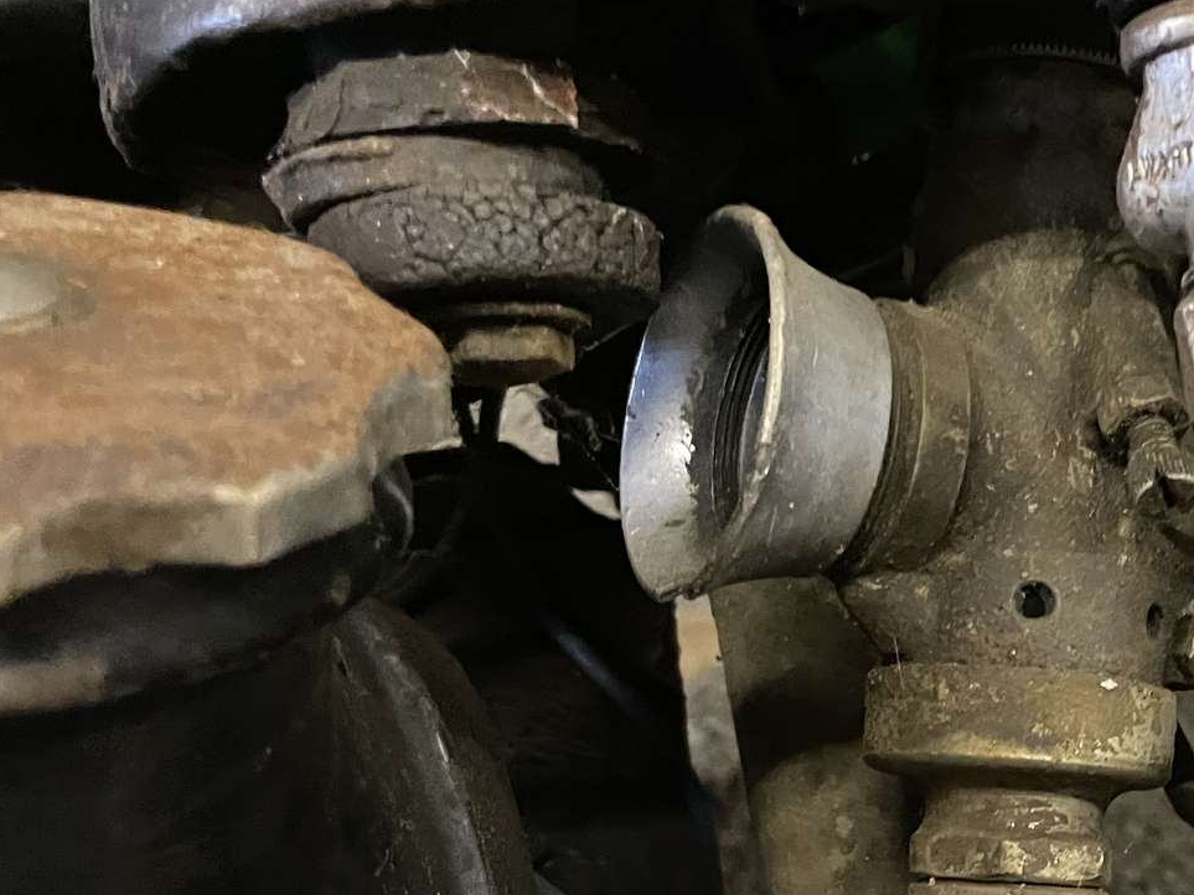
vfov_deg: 26.7
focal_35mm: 54
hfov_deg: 32.3
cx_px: 1235
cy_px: 668
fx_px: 1862
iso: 800
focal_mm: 4.2
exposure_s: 1/25
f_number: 1.6
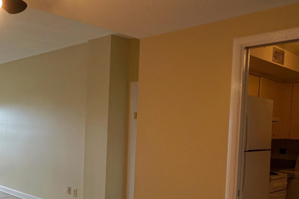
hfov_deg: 48.5
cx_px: 54
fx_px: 307
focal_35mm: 37
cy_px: 143
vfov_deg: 35.4
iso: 640
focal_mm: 13
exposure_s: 1/40
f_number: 8
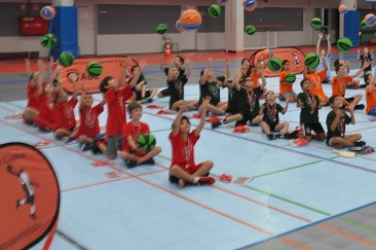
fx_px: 615
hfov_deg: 33.0
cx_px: 300
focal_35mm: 59
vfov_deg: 22.7
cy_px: 57
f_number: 3.8
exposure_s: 1/500
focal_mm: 24
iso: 1600
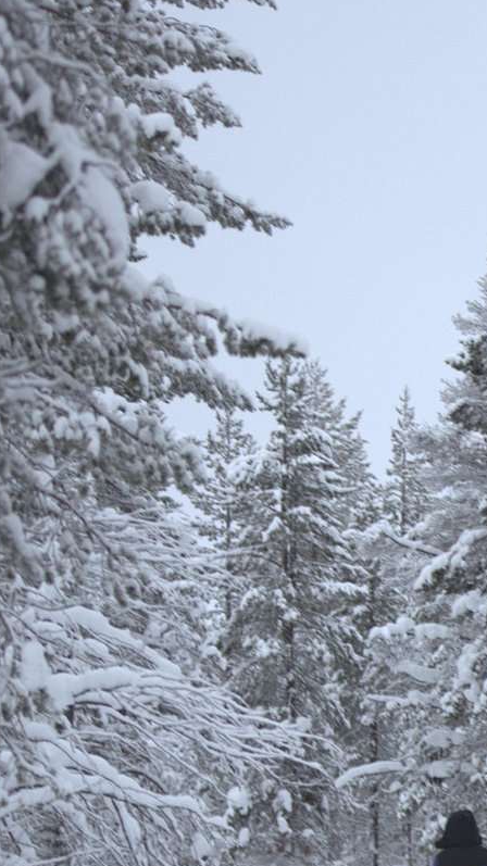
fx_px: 4134
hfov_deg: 6.7
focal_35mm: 180
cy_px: 518
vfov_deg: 12.0
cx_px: 547
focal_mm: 95
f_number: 2.8
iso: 250
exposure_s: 1/100
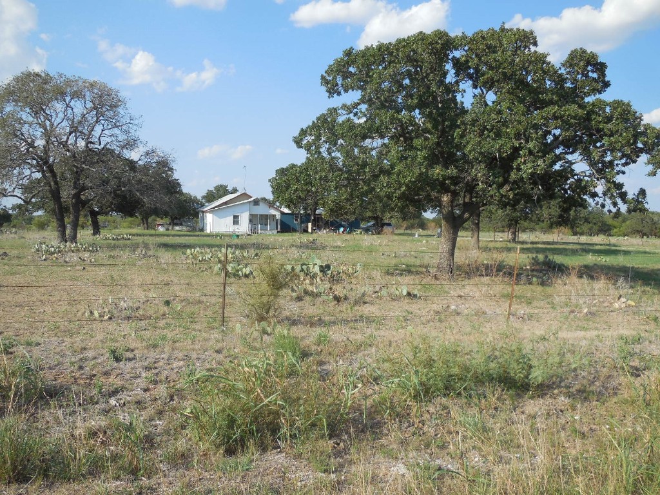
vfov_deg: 41.8
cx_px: 330
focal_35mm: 34
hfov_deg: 54.0
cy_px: 248
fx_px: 648
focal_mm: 6.1
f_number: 3.4
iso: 125
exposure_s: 1/1000
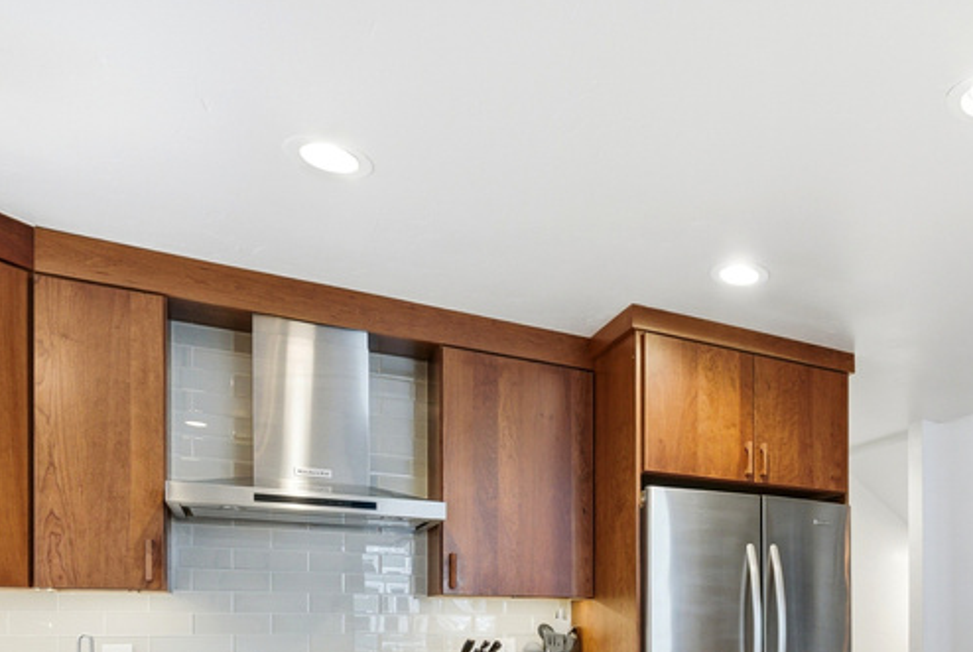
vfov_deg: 38.9
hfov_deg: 54.4
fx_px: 824
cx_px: 849
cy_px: 631
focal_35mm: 30
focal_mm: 14.7
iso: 1250
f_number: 5
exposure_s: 1/1250
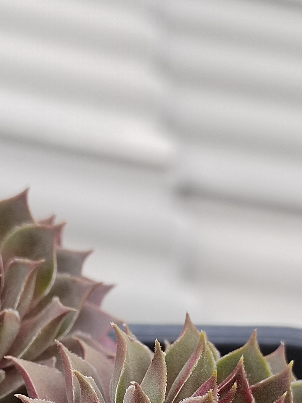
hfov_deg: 15.4
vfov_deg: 19.6
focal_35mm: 96
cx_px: 92
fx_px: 1117
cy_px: 445
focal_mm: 5.52
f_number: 1.9
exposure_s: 1/100
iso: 153
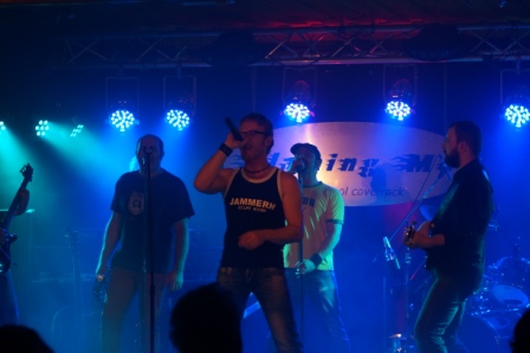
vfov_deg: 13.0
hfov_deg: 19.5
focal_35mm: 105
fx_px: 1545
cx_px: 265
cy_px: 176
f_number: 4
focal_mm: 70
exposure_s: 1/125
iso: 1000
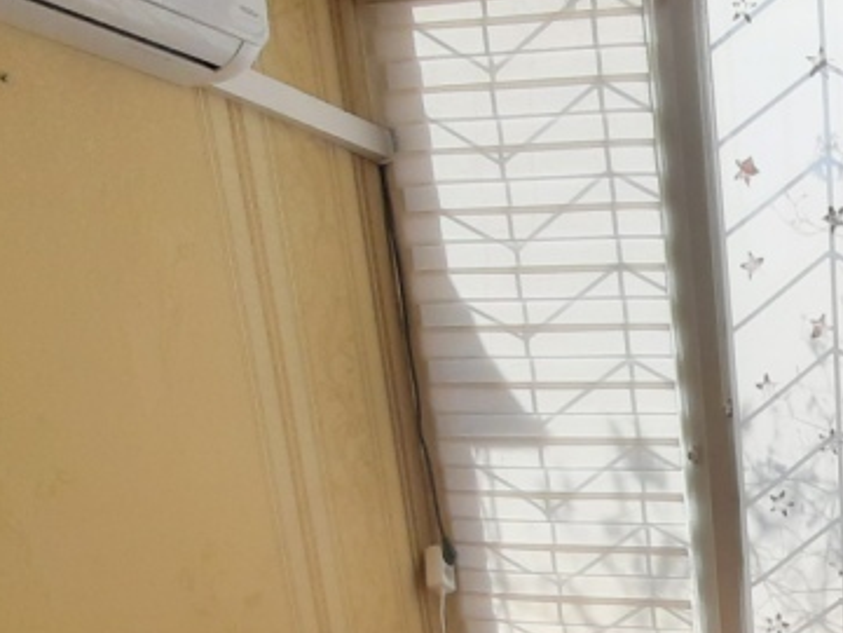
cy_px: 661
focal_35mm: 37
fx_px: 901
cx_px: 1000
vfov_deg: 34.5
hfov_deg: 38.1
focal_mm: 1.42
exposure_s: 1/205
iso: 40
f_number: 2.2
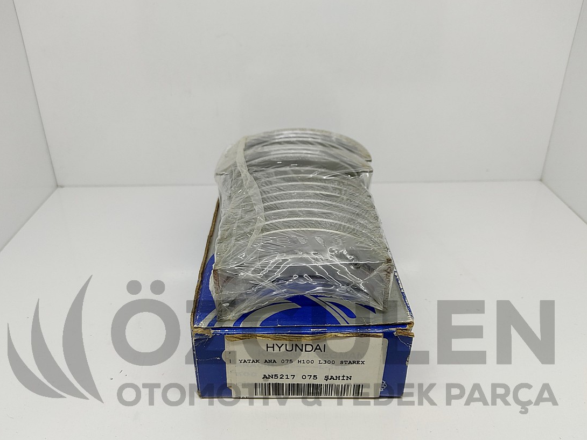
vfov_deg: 45.3
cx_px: 284
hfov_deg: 58.3
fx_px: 526
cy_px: 260
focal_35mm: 31
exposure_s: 1/120
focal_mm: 4.74
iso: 190
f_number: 1.79
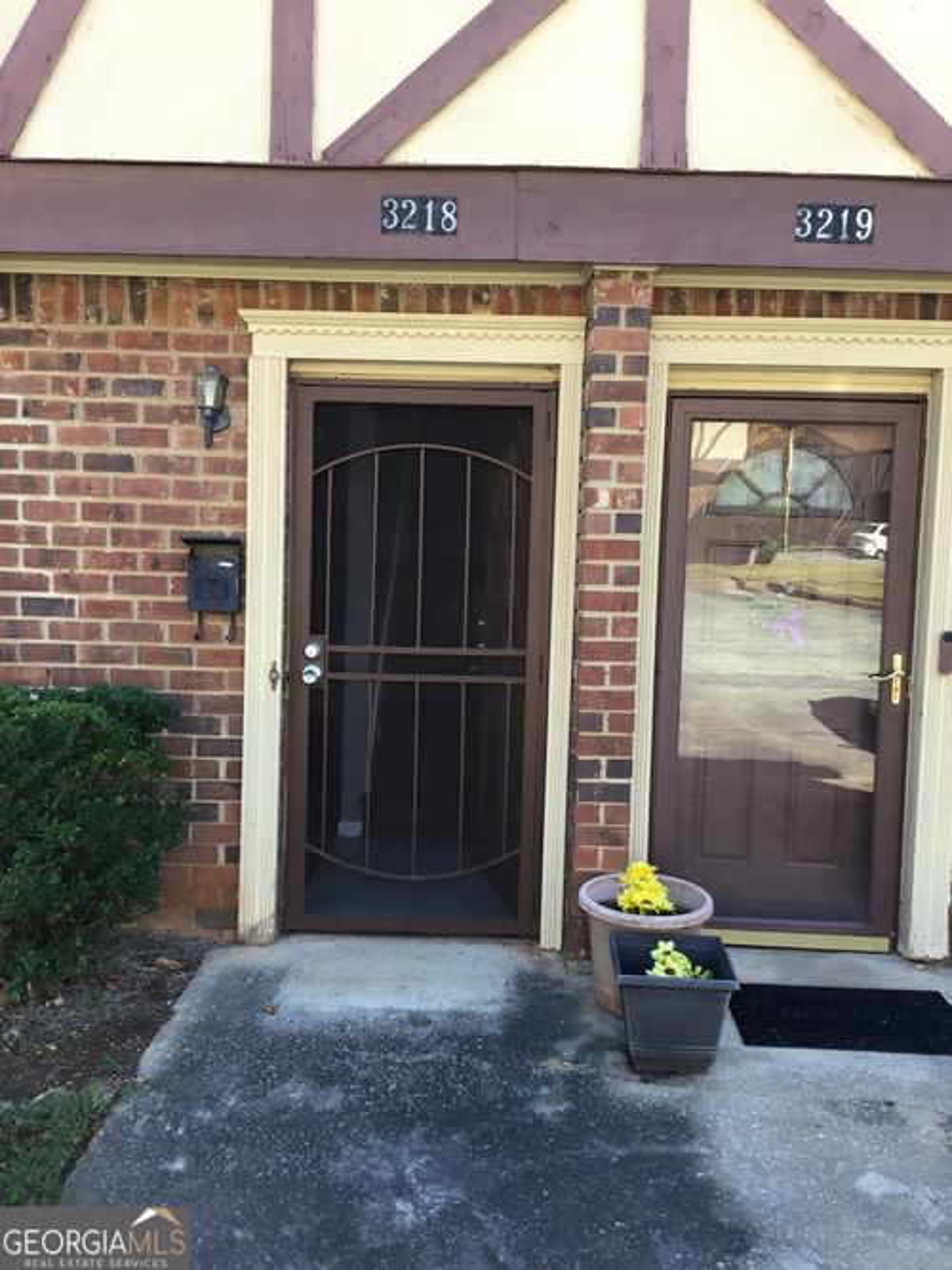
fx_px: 1137
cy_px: 635
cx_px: 476
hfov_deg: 45.4
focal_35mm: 31
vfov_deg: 58.4
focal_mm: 3.3
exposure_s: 1/120
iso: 40
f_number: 2.4
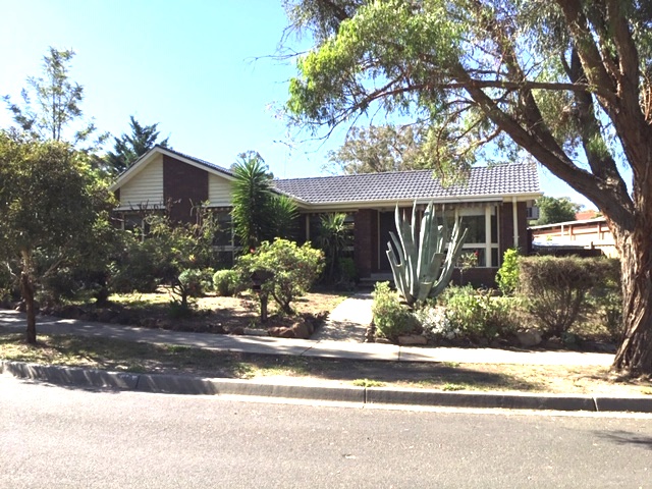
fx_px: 584
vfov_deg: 45.4
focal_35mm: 31
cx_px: 326
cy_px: 244
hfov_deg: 58.4
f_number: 2.4
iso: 25
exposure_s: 1/1006
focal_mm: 3.3
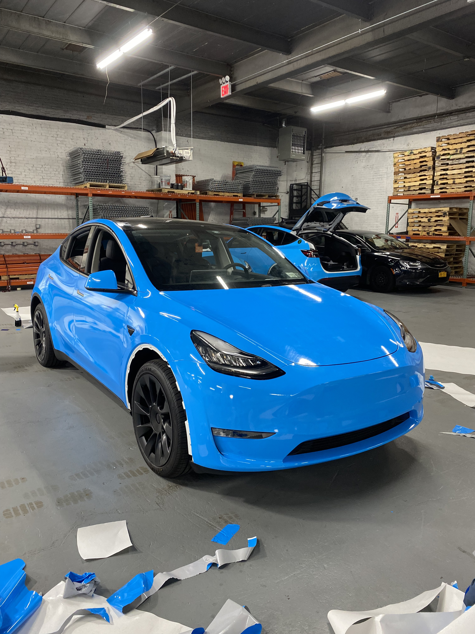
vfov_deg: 67.3
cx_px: 238
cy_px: 317
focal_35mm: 26
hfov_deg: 53.1
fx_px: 476
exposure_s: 1/41
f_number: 1.8
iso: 250
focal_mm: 4.25
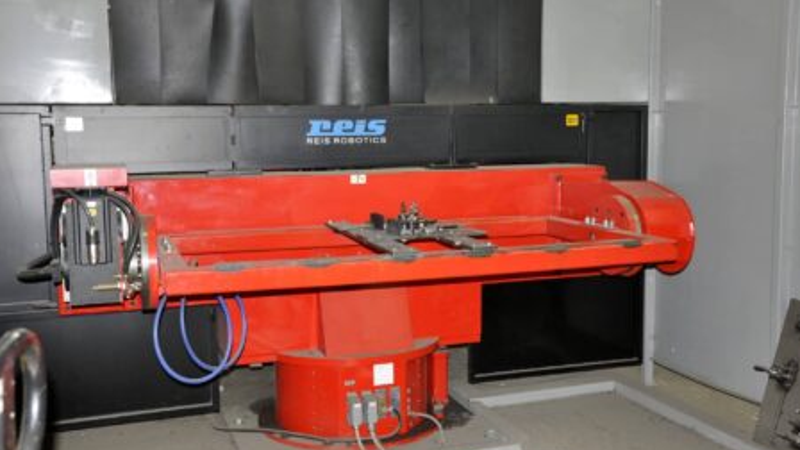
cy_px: 224
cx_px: 400
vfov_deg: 29.0
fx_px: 870
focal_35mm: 41
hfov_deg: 49.4
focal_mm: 26
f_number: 4
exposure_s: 1/60
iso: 800
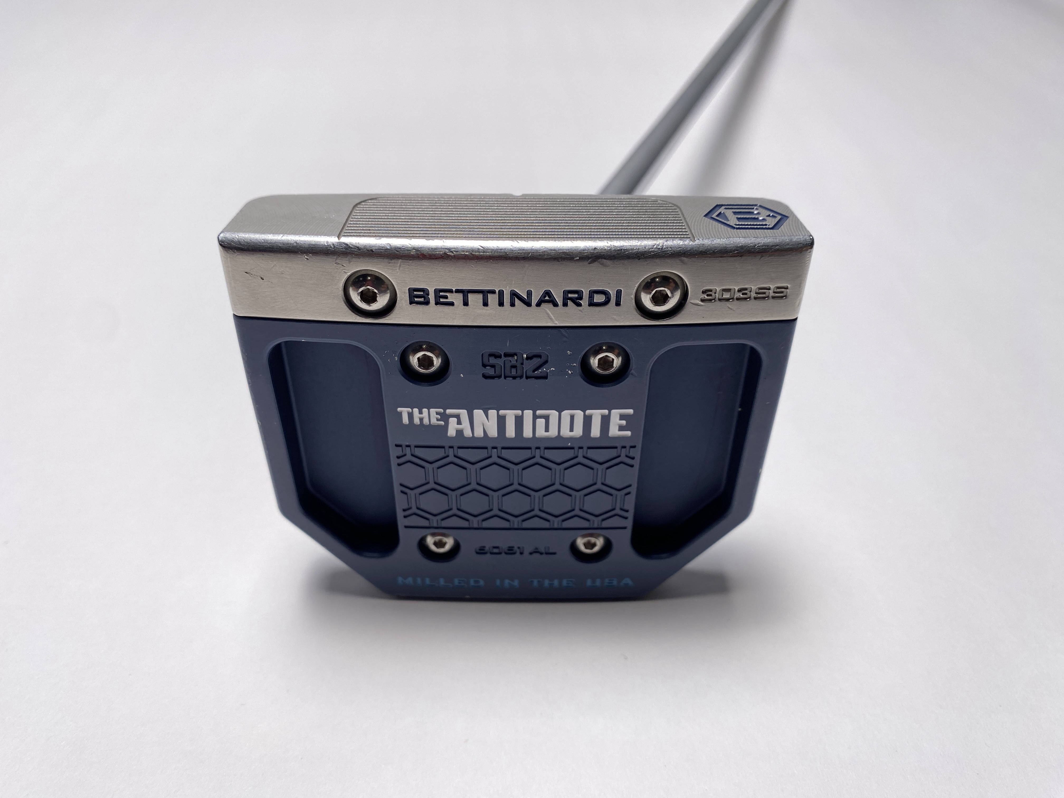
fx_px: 799
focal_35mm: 26
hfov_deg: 67.3
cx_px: 532
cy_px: 399
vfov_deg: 53.1
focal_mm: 4.25
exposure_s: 1/626
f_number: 1.8
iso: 32
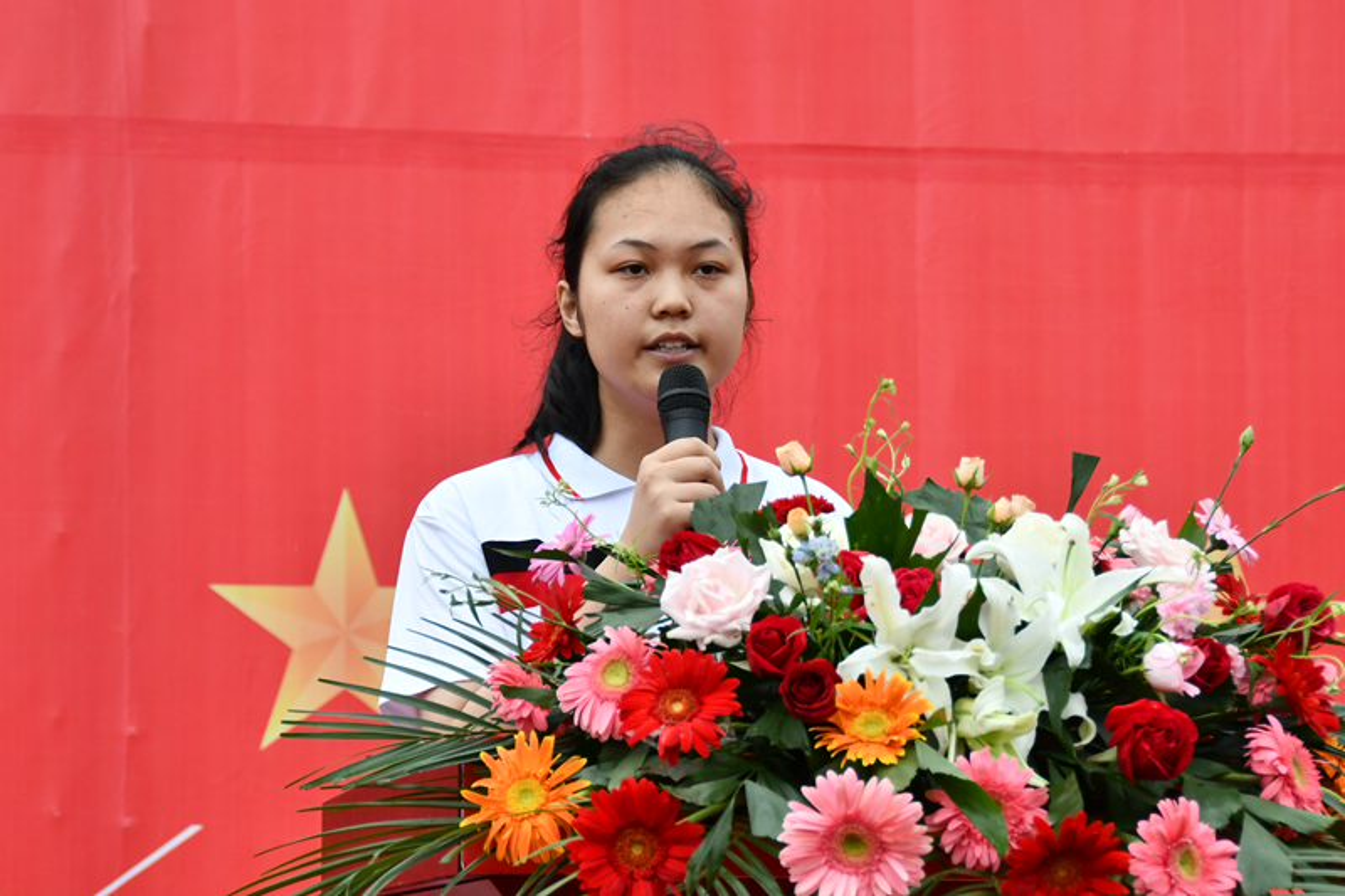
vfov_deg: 9.7
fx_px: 5304
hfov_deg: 14.5
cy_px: 448
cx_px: 672
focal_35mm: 142
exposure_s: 1/500
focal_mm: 95
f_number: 5.3
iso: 640
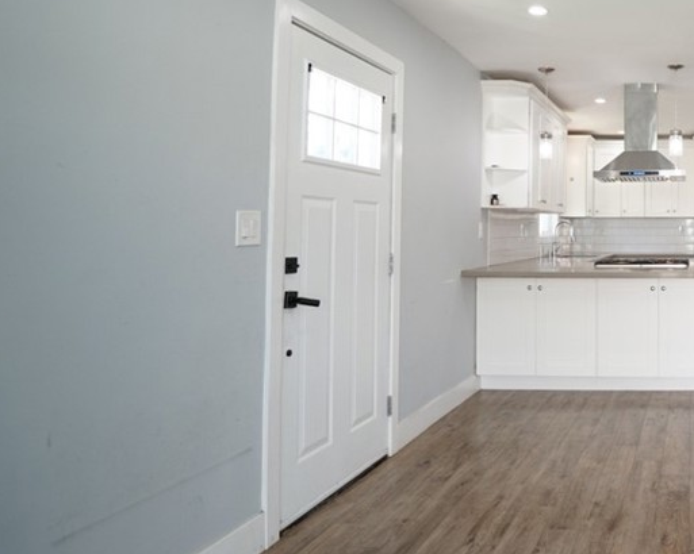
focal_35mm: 30
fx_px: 616
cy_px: 196
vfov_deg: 47.9
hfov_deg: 49.2
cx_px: 678
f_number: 4
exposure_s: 1/60
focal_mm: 16
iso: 400
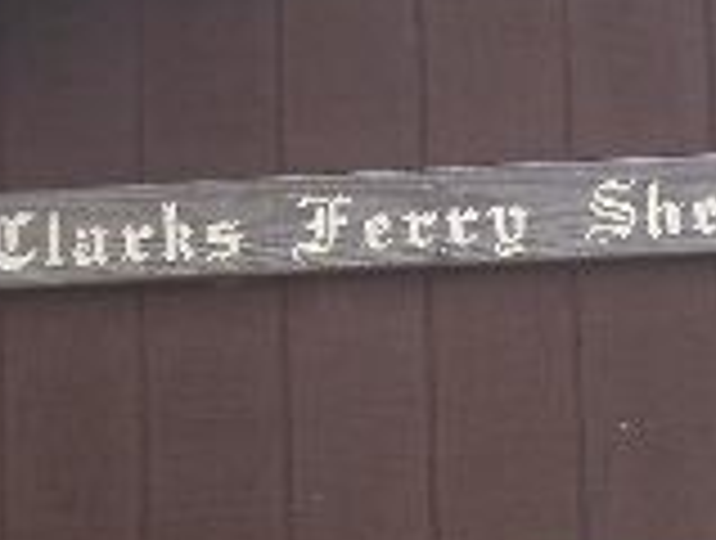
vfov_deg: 10.3
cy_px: 387
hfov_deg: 13.5
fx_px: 3006
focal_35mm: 145
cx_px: 576
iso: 80
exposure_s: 1/60
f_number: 2.7
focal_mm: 6
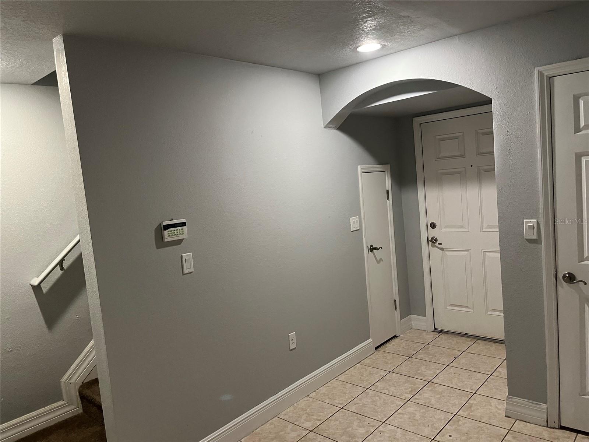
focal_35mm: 26
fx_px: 442
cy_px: 221
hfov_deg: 67.3
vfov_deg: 53.1
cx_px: 294
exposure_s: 1/60
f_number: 1.6
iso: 400
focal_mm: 5.1
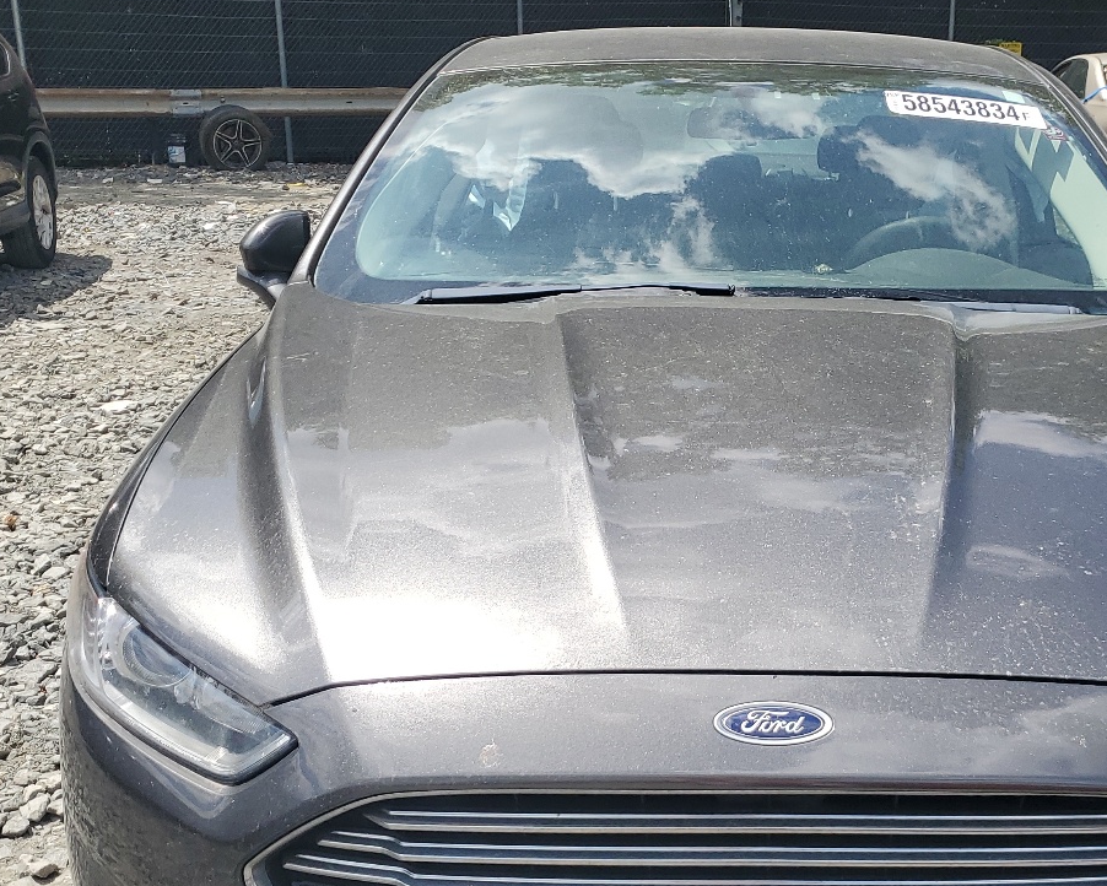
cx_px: 742
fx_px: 1475
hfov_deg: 40.6
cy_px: 625
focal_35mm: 45
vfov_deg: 33.0
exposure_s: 1/3333
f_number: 1.5
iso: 50
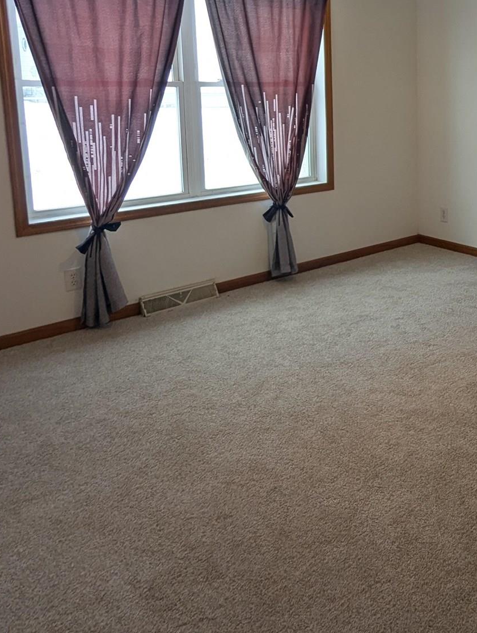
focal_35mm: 33
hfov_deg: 39.6
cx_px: 440
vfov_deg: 53.5
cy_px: 181
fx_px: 605
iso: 72
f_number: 2.2
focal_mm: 2.35
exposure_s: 1/64.5
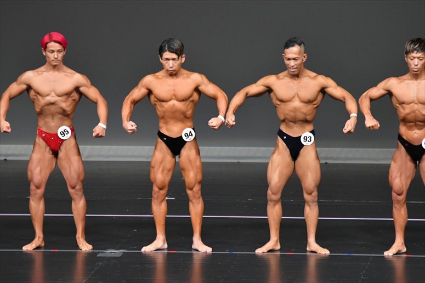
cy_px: 142
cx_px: 212
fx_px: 3717
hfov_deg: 6.5
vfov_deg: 4.4
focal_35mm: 315
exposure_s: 1/400
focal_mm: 210
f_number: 5.6
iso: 4000
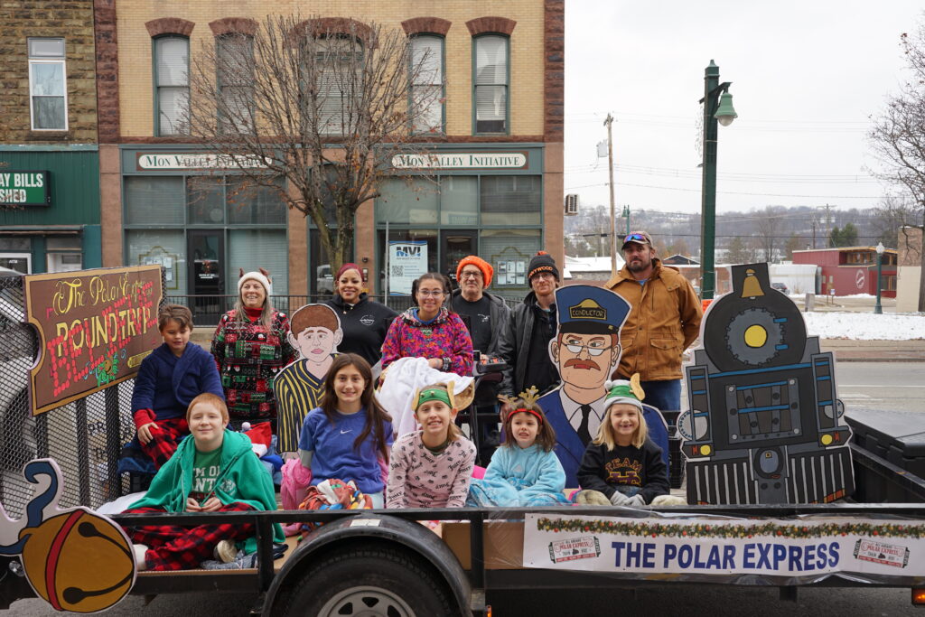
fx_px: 874
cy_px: 308
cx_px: 462
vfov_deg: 38.9
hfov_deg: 55.8
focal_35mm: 34
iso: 100
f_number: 5.6
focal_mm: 34
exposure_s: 1/80
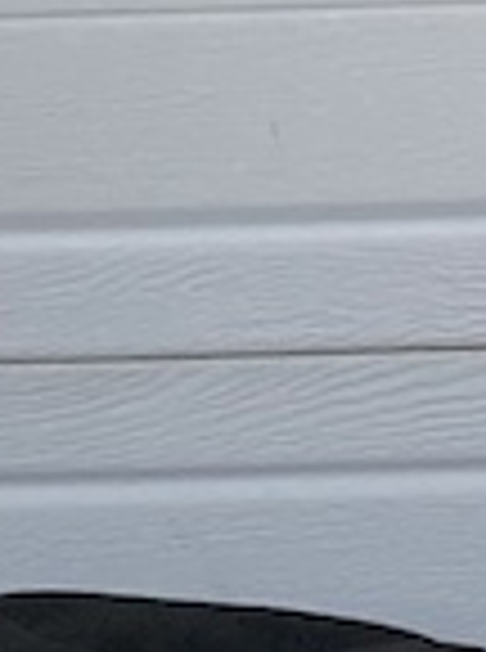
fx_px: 2914
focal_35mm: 155
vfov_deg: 11.5
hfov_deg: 8.4
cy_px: 1291
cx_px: 1300
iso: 640
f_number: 1.8
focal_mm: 3.99
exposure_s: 1/17
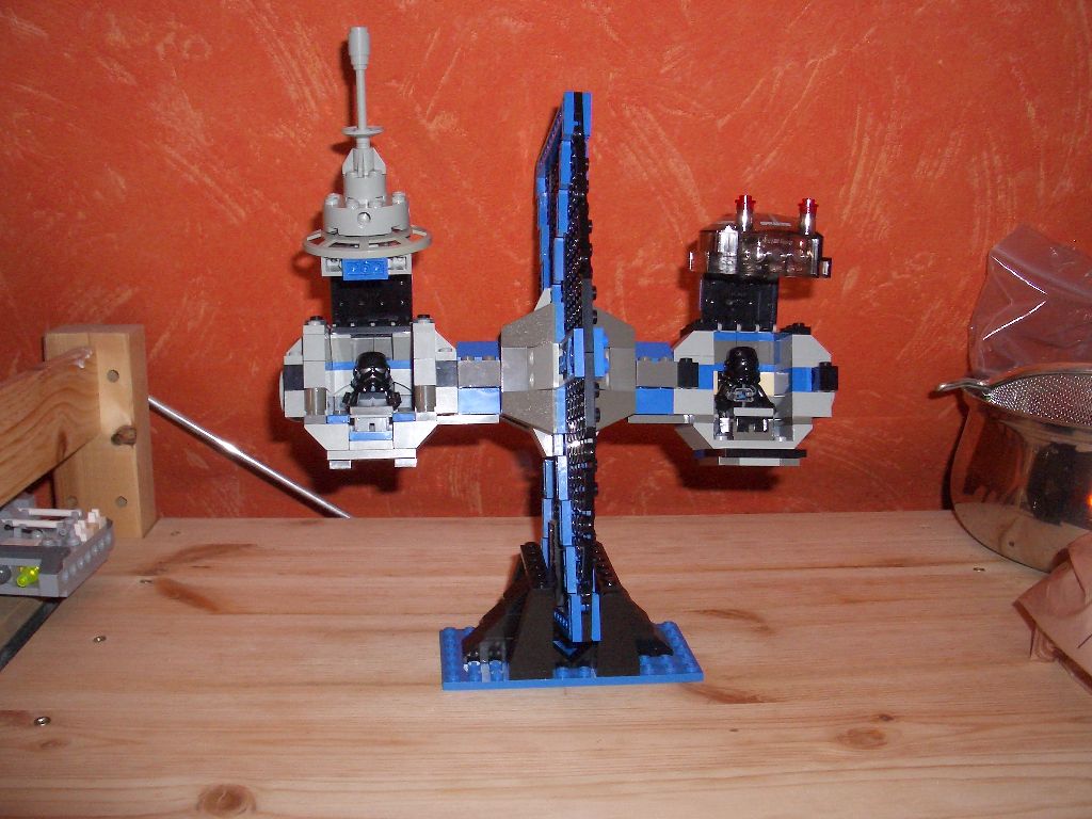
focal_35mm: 35
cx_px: 546
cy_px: 410
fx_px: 1104
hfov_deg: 52.6
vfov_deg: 40.7
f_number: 4.3
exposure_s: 1/40
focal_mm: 5.8
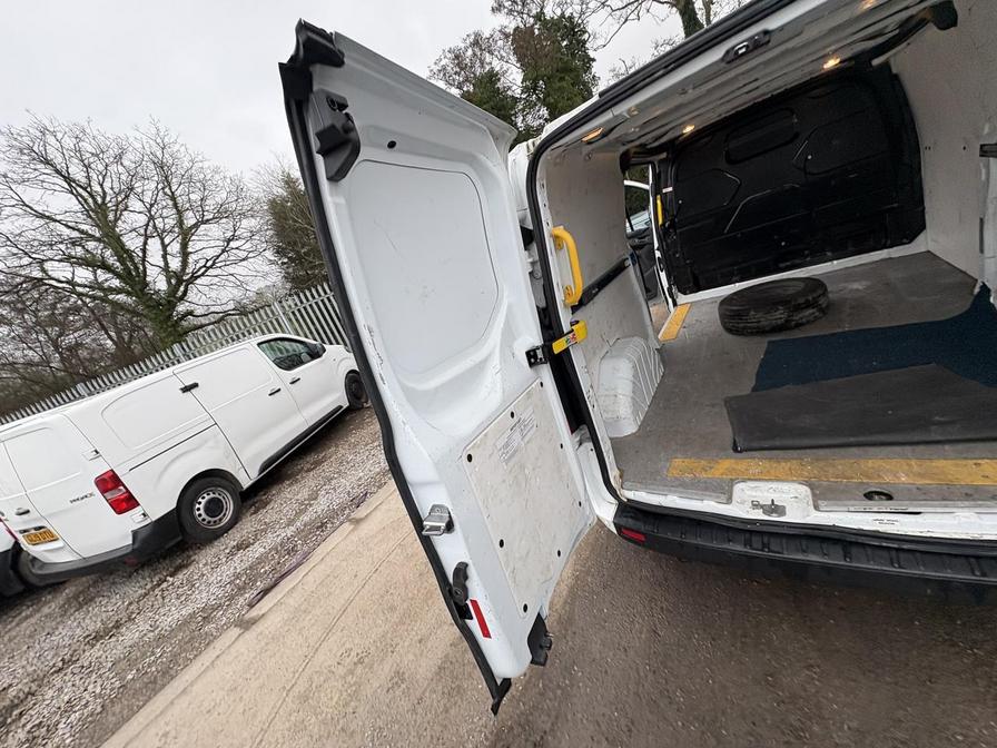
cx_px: 498
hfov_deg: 102.1
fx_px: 403
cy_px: 374
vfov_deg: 85.7
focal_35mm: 14
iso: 64
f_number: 2.2
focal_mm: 2.22
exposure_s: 1/138
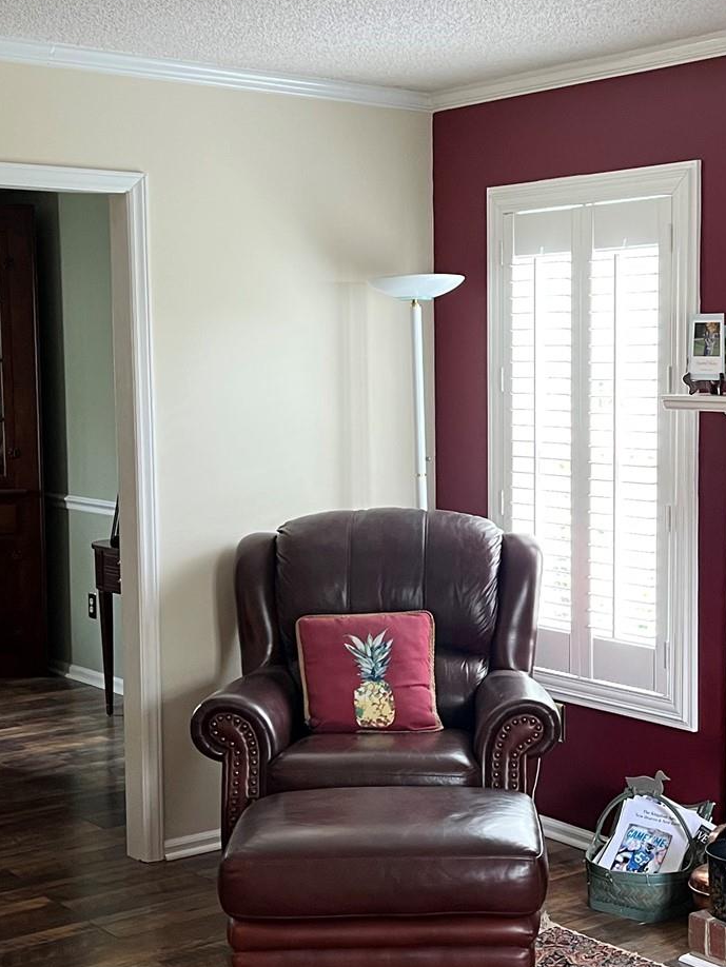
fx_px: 1621
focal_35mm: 58
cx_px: 486
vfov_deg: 33.2
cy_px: 524
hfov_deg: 25.1
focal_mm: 5.7
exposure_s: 1/60
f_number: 1.5
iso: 200
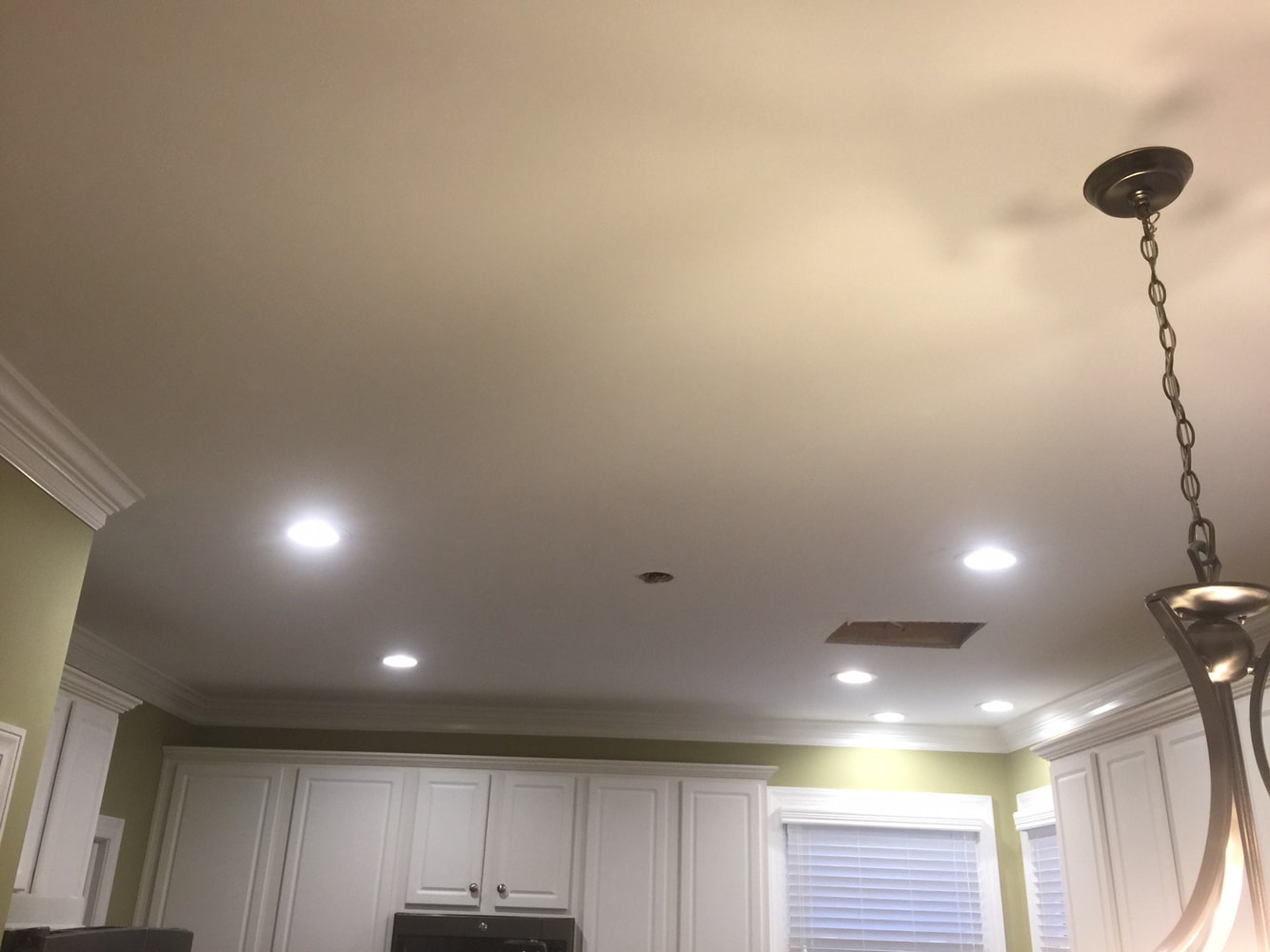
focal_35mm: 29
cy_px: 476
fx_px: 1064
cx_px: 635
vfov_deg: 48.2
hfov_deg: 61.7
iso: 32
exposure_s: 1/15
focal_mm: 4.15
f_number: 2.2
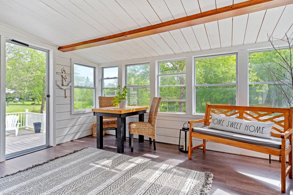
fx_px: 155
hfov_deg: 86.9
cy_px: 98
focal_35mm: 19
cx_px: 146
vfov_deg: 64.5
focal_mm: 19
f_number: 9
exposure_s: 1/4
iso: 50
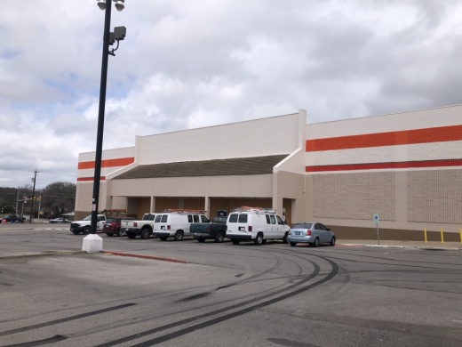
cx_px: 231
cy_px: 174
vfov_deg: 49.7
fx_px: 374
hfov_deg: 63.4
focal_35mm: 28
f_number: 1.8
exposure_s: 1/3205
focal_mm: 4
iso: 25
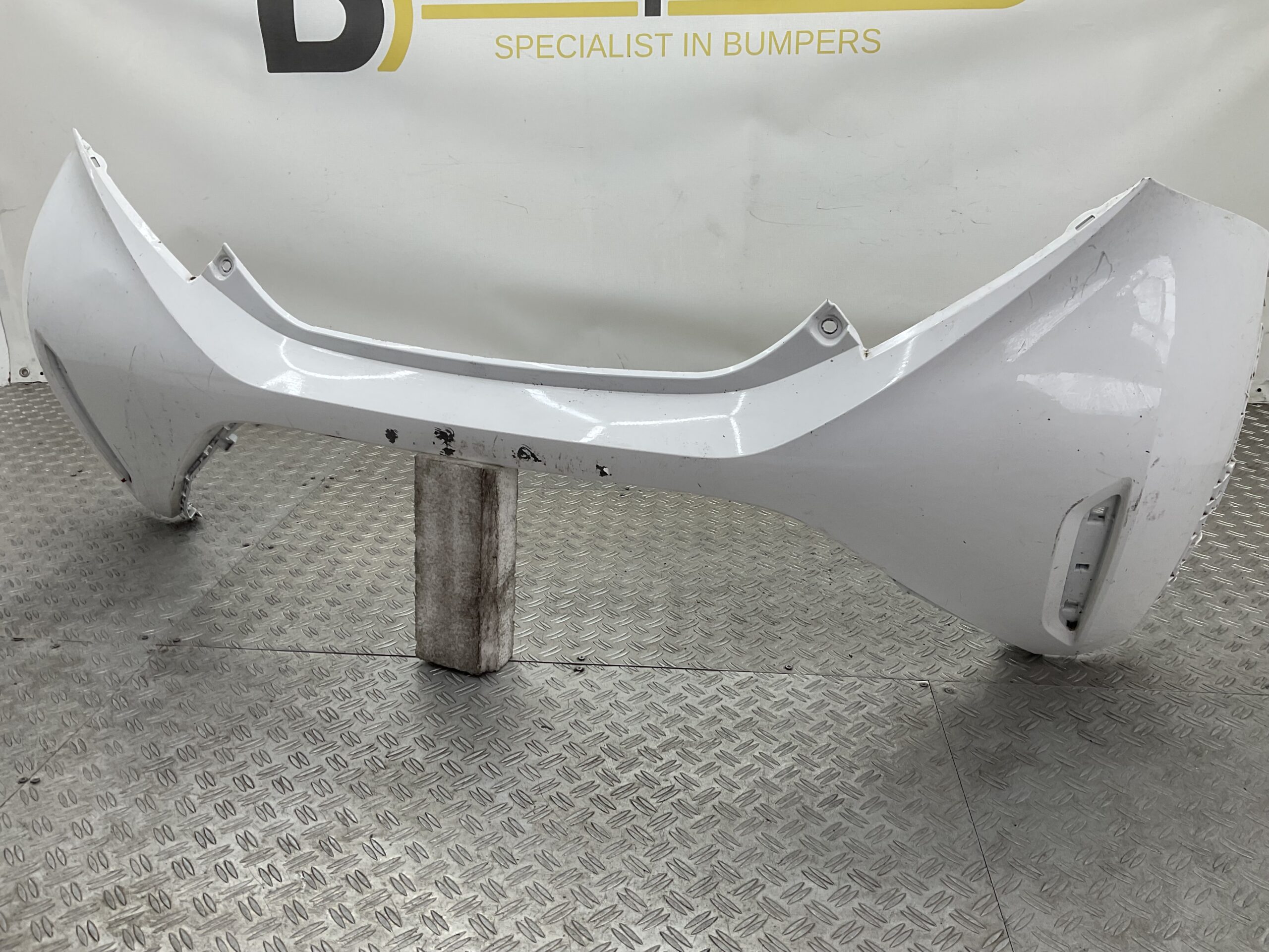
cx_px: 634
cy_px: 476
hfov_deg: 61.7
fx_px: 1063
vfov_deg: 48.2
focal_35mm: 29
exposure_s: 1/111
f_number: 1.8
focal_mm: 3
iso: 16
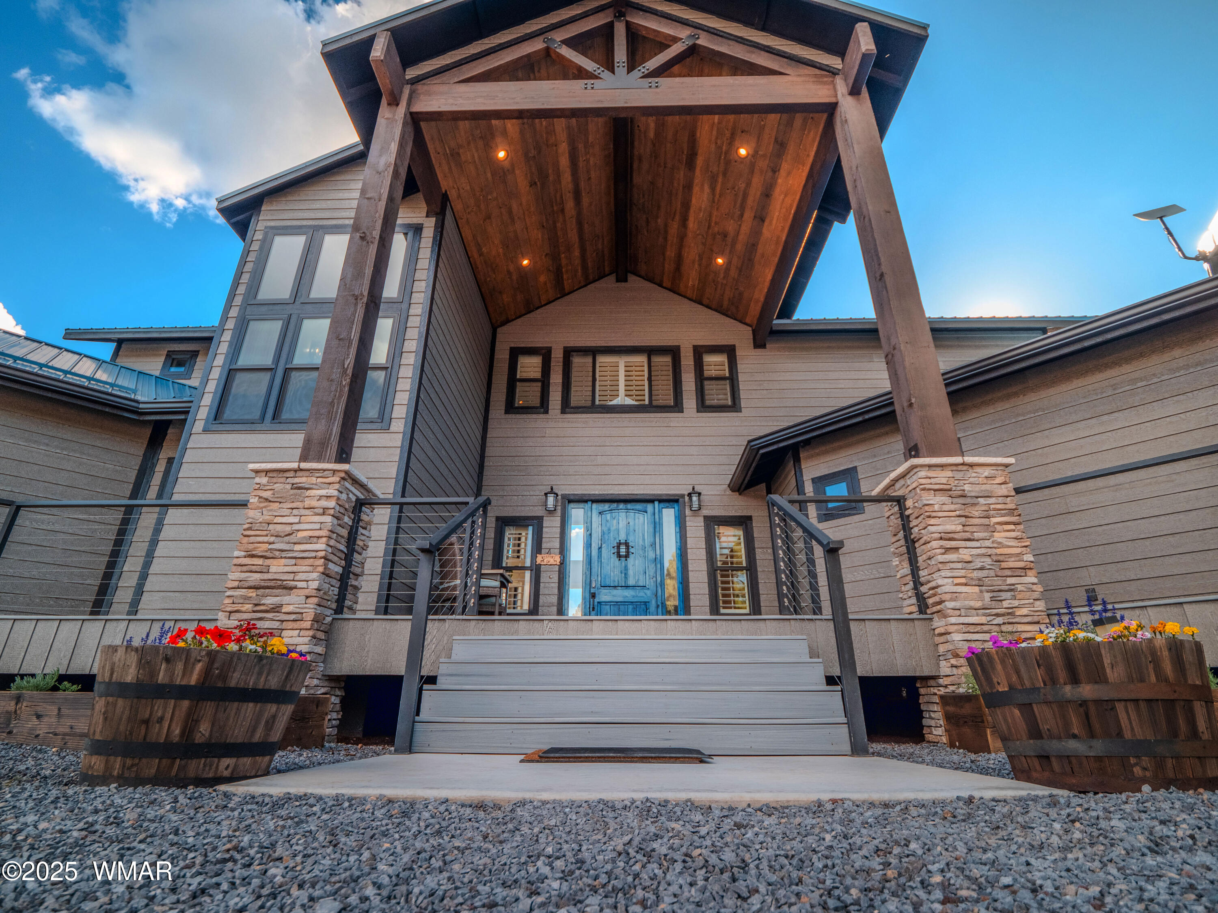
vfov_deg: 78.1
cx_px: 609
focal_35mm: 16
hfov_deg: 94.5
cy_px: 456
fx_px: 563
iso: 400
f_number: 4.5
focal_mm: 8
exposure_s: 1/320
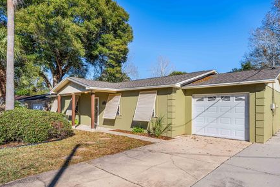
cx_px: 147
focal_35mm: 23
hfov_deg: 76.0
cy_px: 102
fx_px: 179
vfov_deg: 55.0
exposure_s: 1/125
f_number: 8
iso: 100
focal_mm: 20
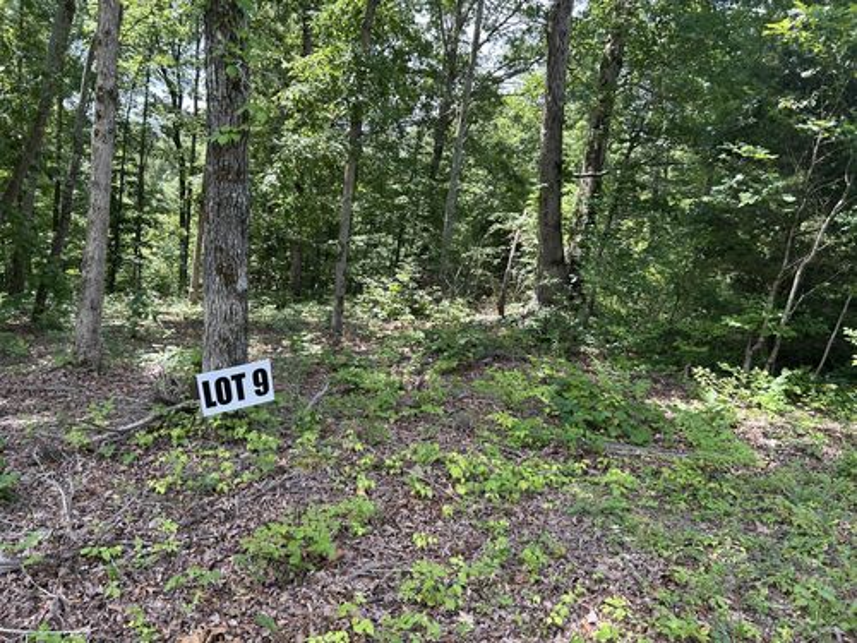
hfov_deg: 67.3
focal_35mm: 26
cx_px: 428
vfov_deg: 53.1
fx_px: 644
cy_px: 322
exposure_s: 1/461
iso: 50
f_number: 1.5
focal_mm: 5.7
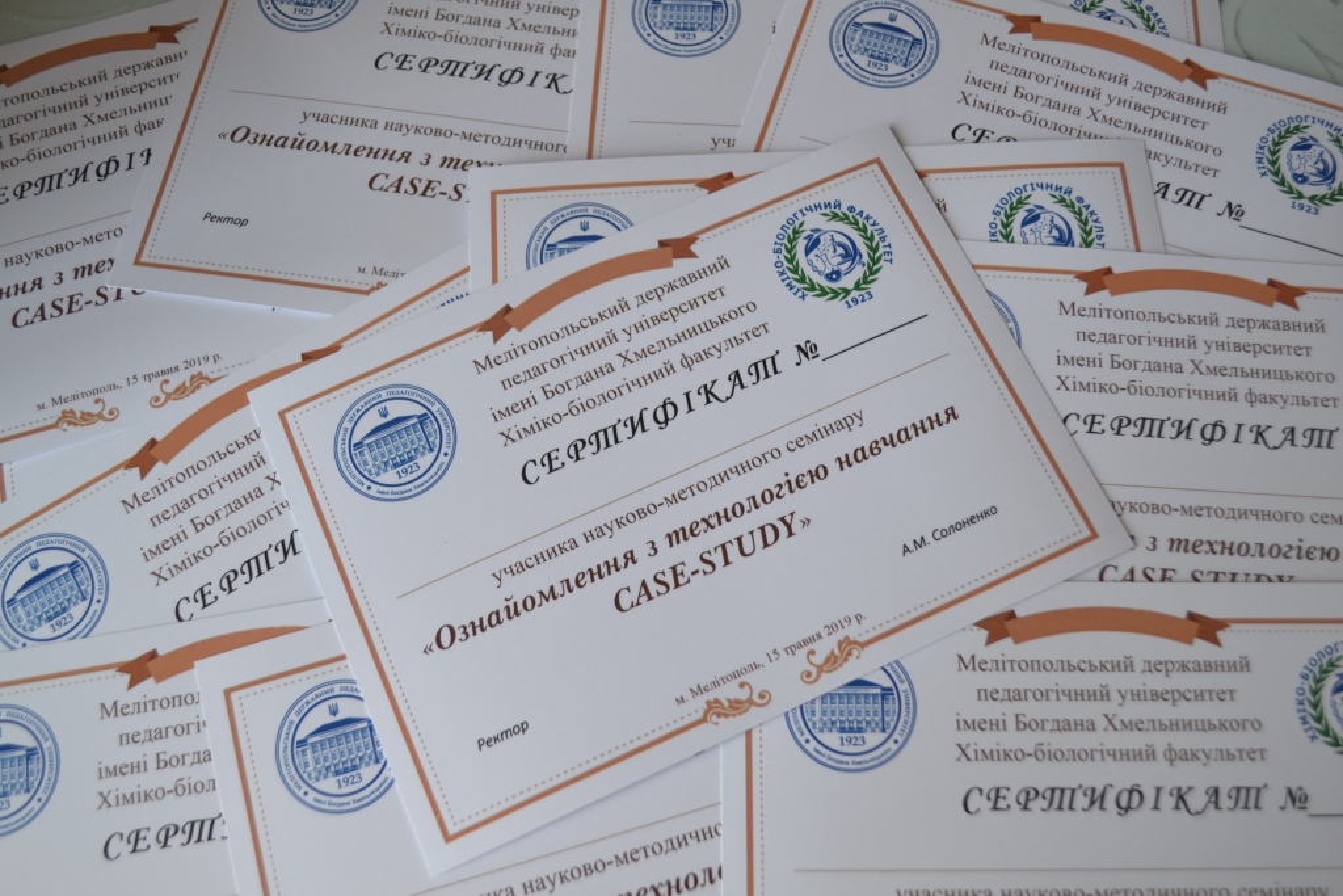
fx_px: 1343
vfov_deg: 36.9
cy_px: 448
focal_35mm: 36
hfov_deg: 53.1
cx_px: 672
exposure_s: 1/80
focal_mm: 24
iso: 100
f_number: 4
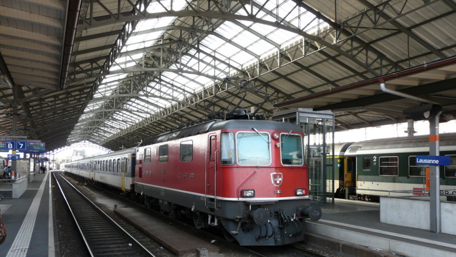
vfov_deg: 37.6
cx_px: 231
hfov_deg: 62.6
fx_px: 375
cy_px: 155
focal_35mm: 31
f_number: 2.8
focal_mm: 4.6
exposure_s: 1/125
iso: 125
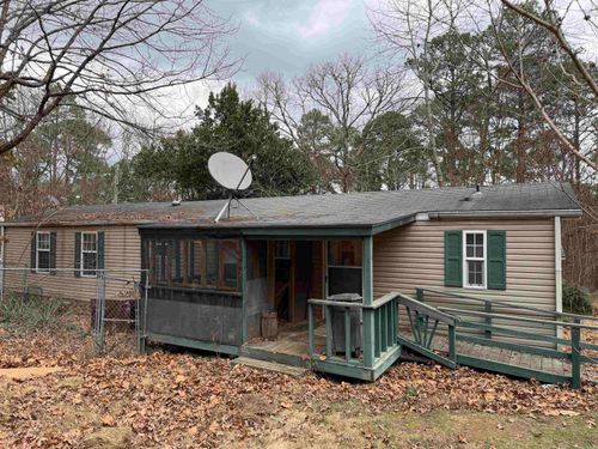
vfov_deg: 56.8
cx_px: 299
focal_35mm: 24
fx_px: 415
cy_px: 224
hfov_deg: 71.6
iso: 100
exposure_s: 1/186
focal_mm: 6.76
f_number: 1.78
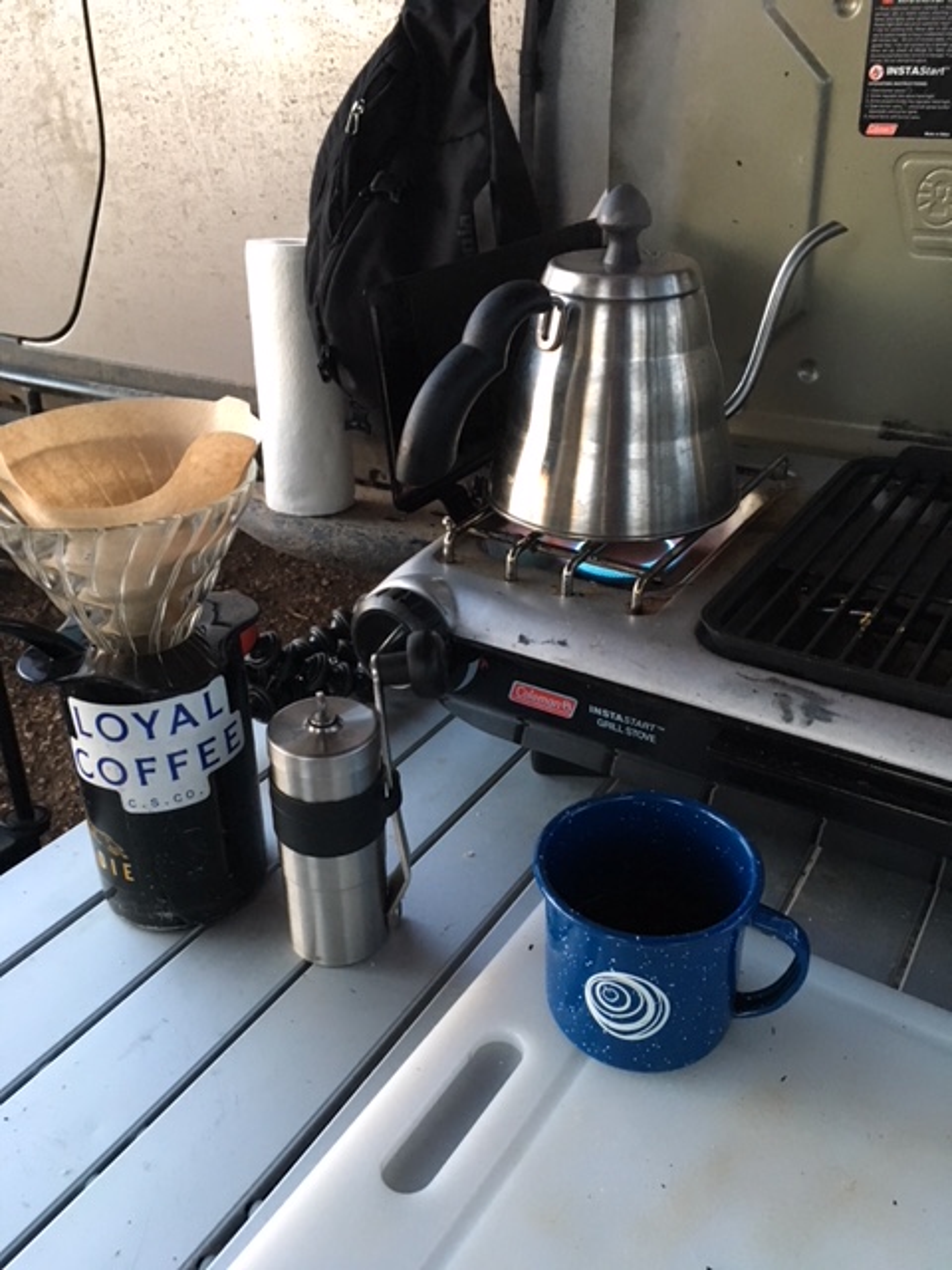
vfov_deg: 61.7
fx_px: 1063
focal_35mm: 29
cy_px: 635
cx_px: 476
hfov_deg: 48.2
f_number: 2.2
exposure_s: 1/15
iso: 200
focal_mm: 4.15
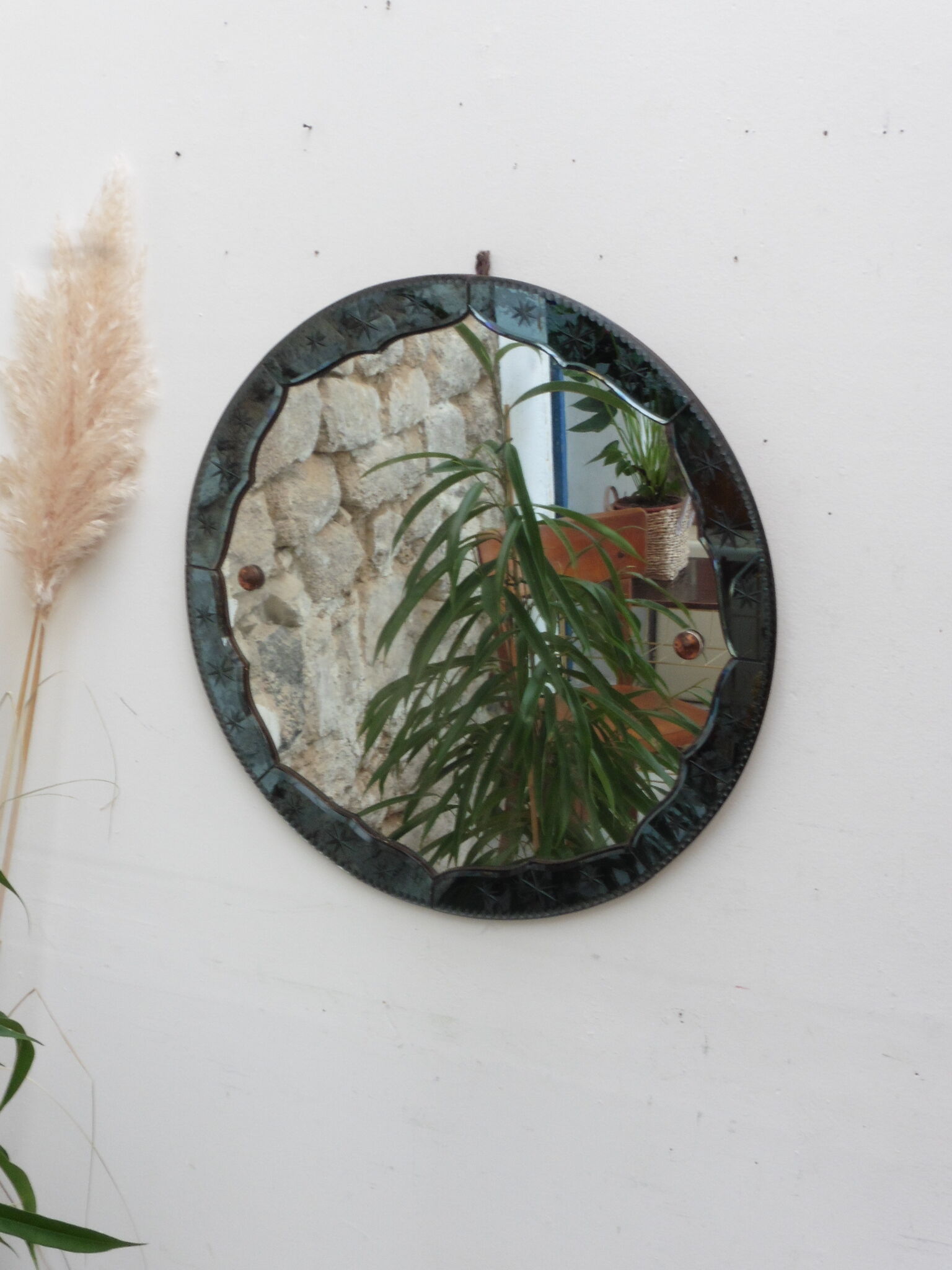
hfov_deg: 36.8
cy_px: 635
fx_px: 1430
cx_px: 476
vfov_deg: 47.9
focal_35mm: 39
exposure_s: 1/15
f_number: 8
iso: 160
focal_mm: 6.9
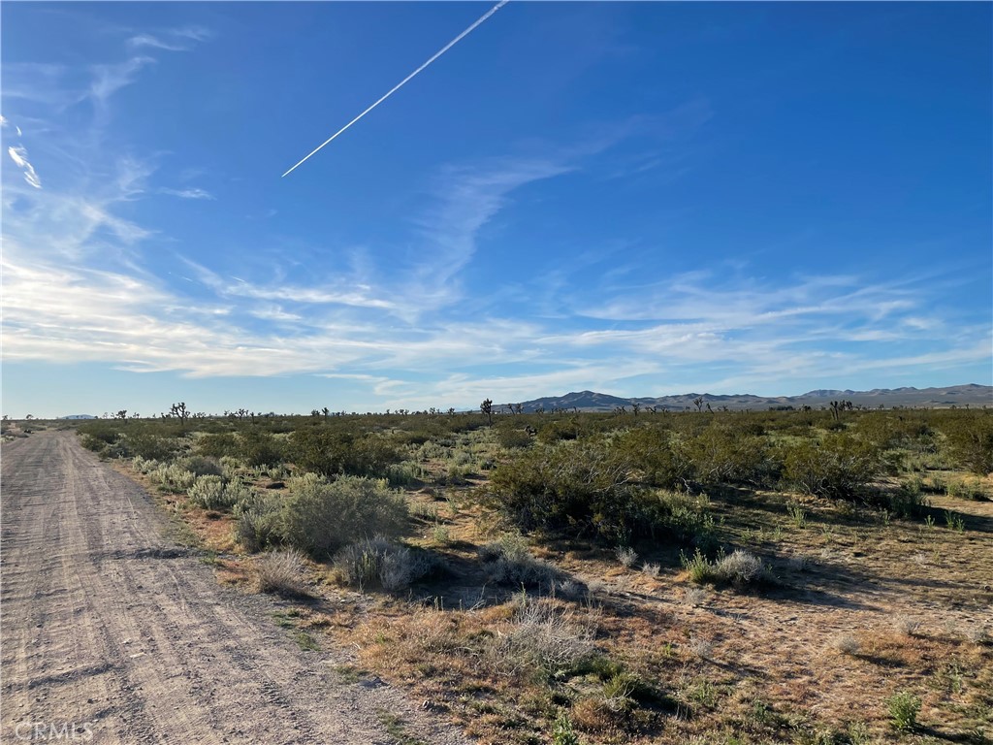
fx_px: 746
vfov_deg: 53.1
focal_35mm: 26
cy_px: 372
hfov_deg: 67.3
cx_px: 496
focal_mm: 4.2
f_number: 1.6
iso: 32
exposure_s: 1/5291
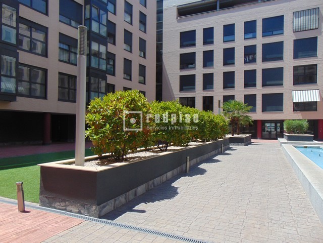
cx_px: 162
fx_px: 233
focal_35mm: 25
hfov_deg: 69.4
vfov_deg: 54.9
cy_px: 122
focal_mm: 4.5
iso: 80
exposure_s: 1/800
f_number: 3
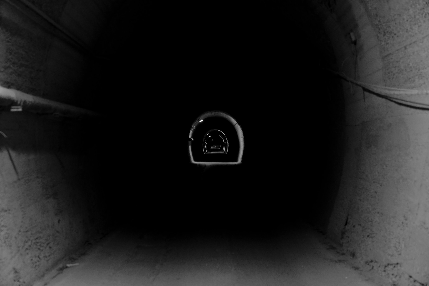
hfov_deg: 28.8
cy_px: 143
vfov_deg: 19.5
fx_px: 834
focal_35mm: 70
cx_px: 214
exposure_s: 1/25
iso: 1250
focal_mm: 70
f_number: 3.2
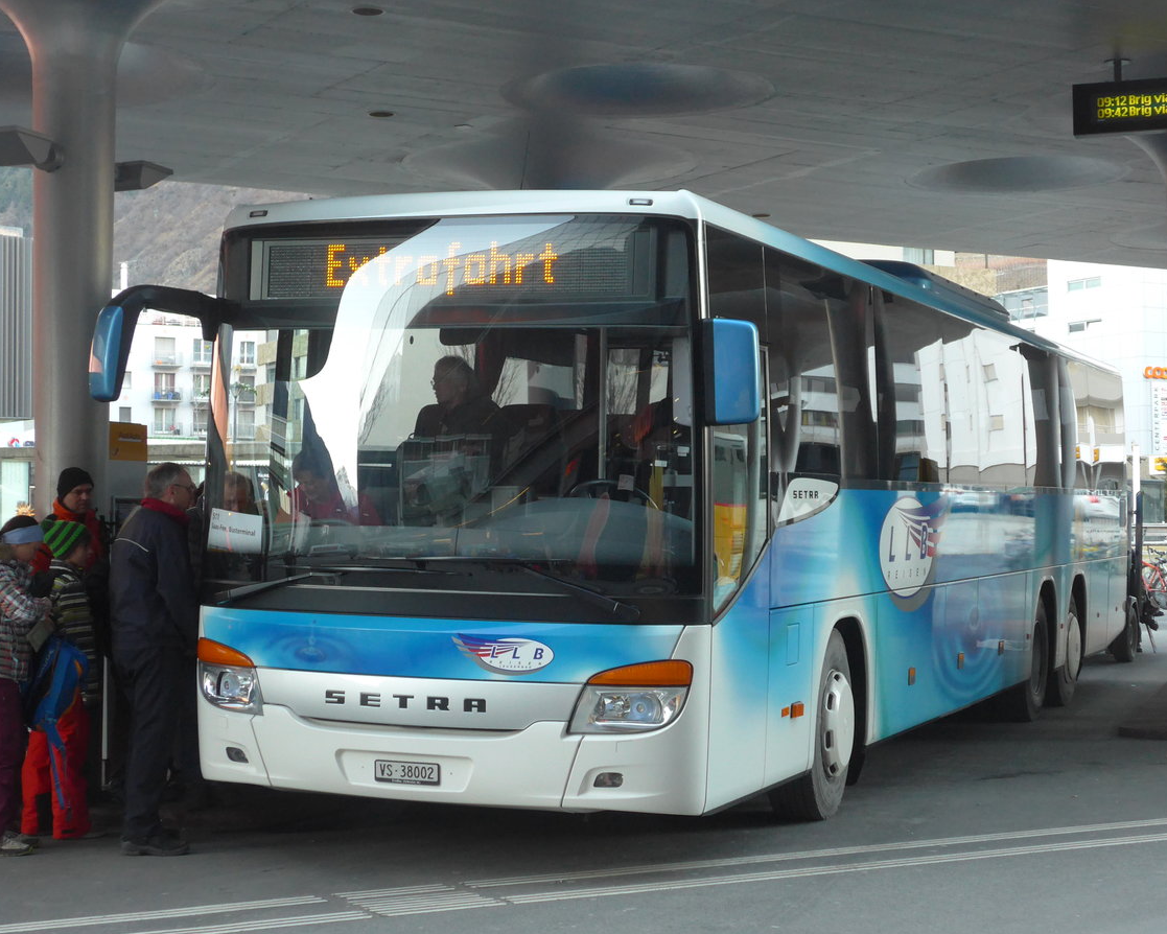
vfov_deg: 23.5
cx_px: 588
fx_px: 2245
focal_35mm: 65
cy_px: 469
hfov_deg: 29.1
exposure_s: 1/60
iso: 400
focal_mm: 12.7
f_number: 3.7
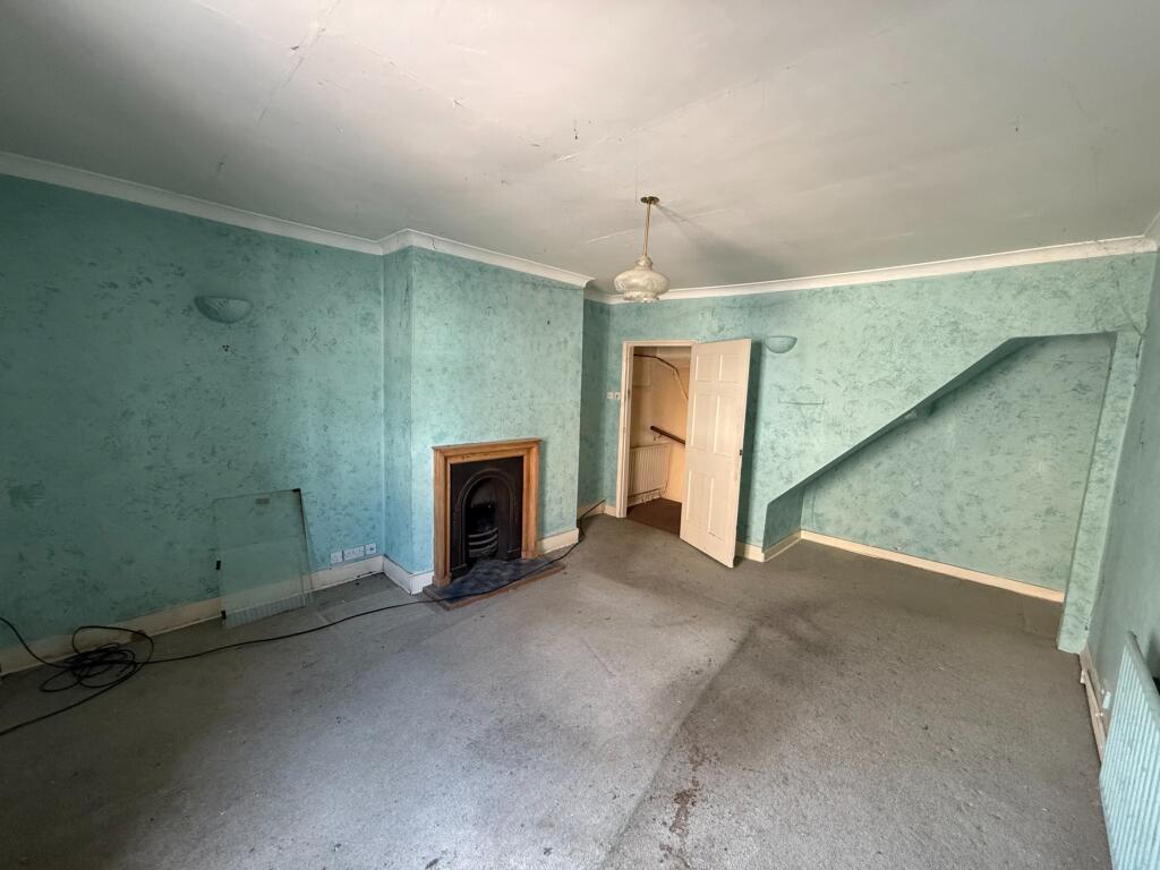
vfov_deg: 85.7
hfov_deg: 102.1
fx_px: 469
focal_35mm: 14
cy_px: 435
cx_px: 580
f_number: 2.2
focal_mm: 2.22
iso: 320
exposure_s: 1/82
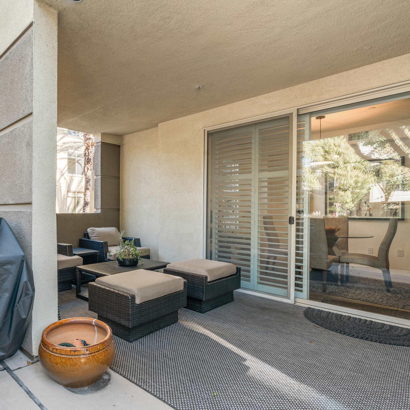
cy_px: 205
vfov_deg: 72.1
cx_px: 103
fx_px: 281
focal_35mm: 21
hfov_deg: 67.6
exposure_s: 1/4
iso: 100
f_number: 9
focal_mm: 16
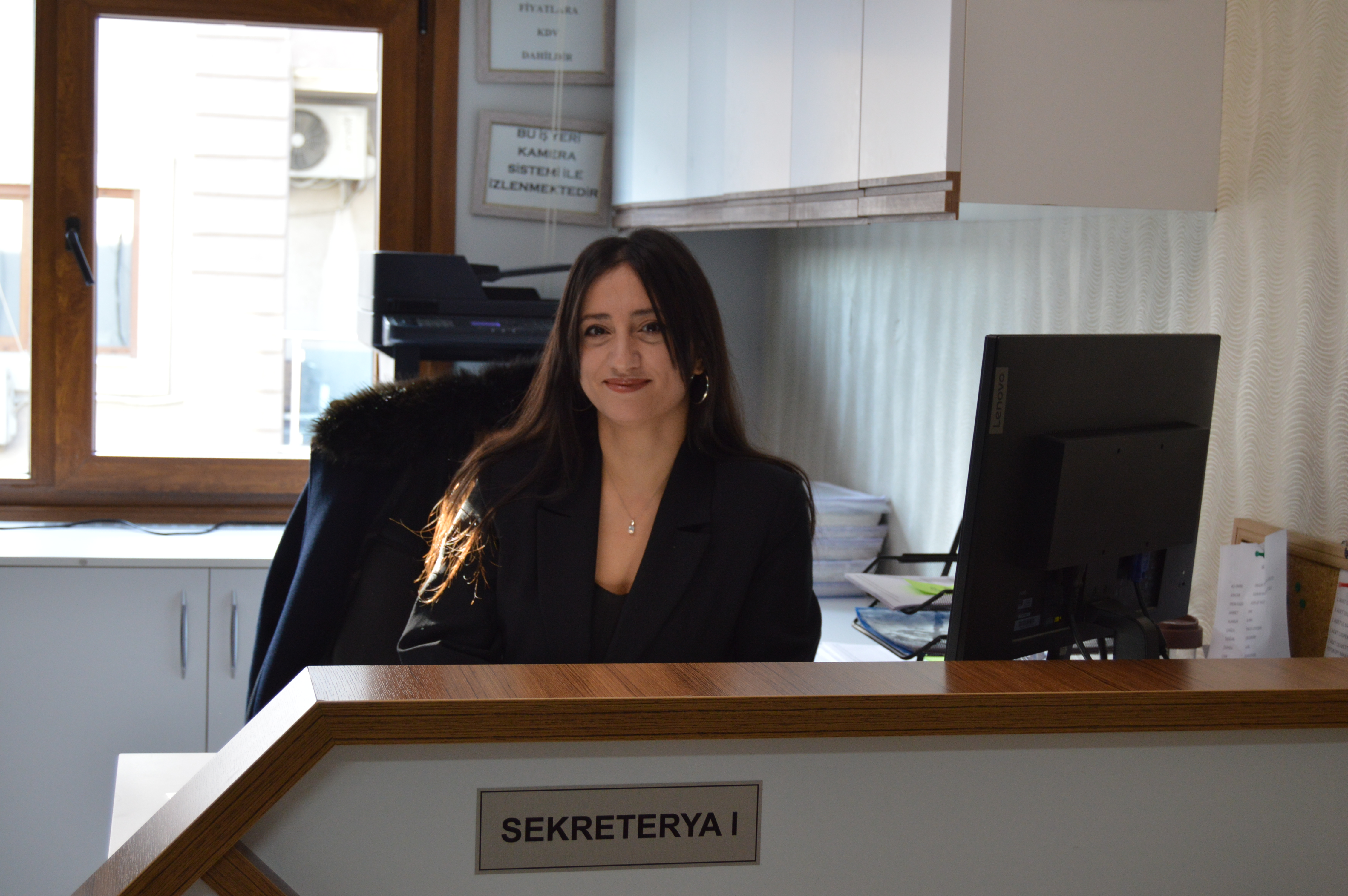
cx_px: 674
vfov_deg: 23.7
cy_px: 448
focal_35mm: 57
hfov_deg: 35.1
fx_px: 2132
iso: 640
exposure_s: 1/60
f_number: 4.8
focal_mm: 38
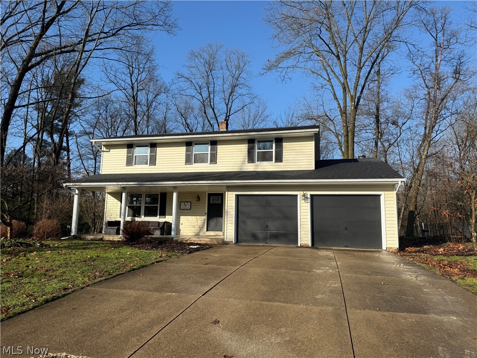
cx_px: 238
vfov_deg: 56.8
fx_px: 331
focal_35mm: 24
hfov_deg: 71.6
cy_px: 179
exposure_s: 1/3425
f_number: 1.78
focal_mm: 6.76
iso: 80
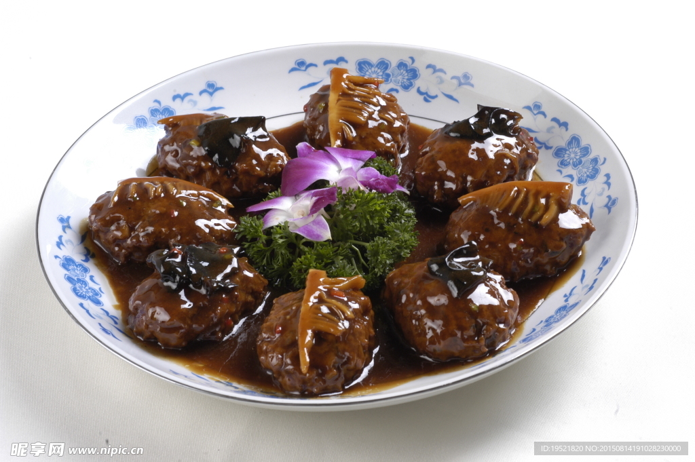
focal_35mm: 90
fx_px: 1736
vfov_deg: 15.2
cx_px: 348
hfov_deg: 22.6
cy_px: 231
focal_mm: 60
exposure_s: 1/80
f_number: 14
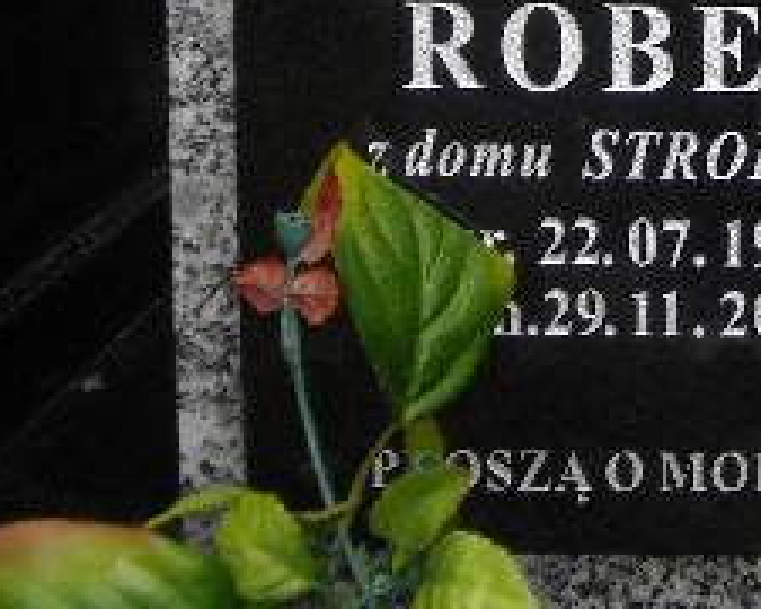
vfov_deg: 15.2
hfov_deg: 19.1
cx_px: 798
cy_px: -149
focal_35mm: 97
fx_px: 2185
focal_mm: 5.7
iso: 200
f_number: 2.8
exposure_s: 1/60
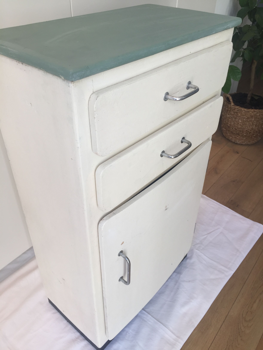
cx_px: 132
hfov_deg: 48.2
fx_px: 294
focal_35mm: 29
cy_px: 175
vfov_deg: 61.7
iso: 32
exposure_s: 1/101
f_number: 2.2
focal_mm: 4.15
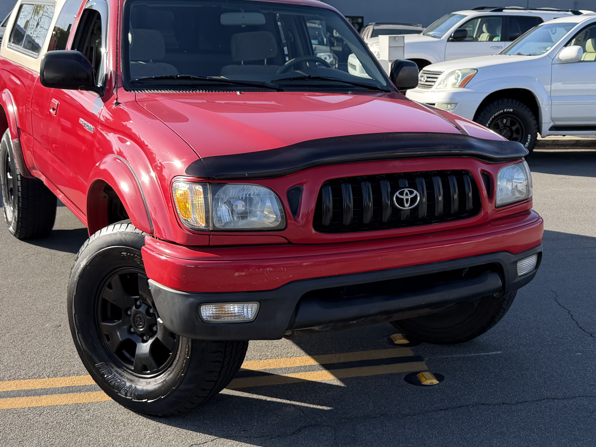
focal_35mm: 48
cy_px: 165
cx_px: 432
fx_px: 826
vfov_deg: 30.1
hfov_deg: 38.8
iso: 80
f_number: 1.78
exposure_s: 1/979
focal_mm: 6.76
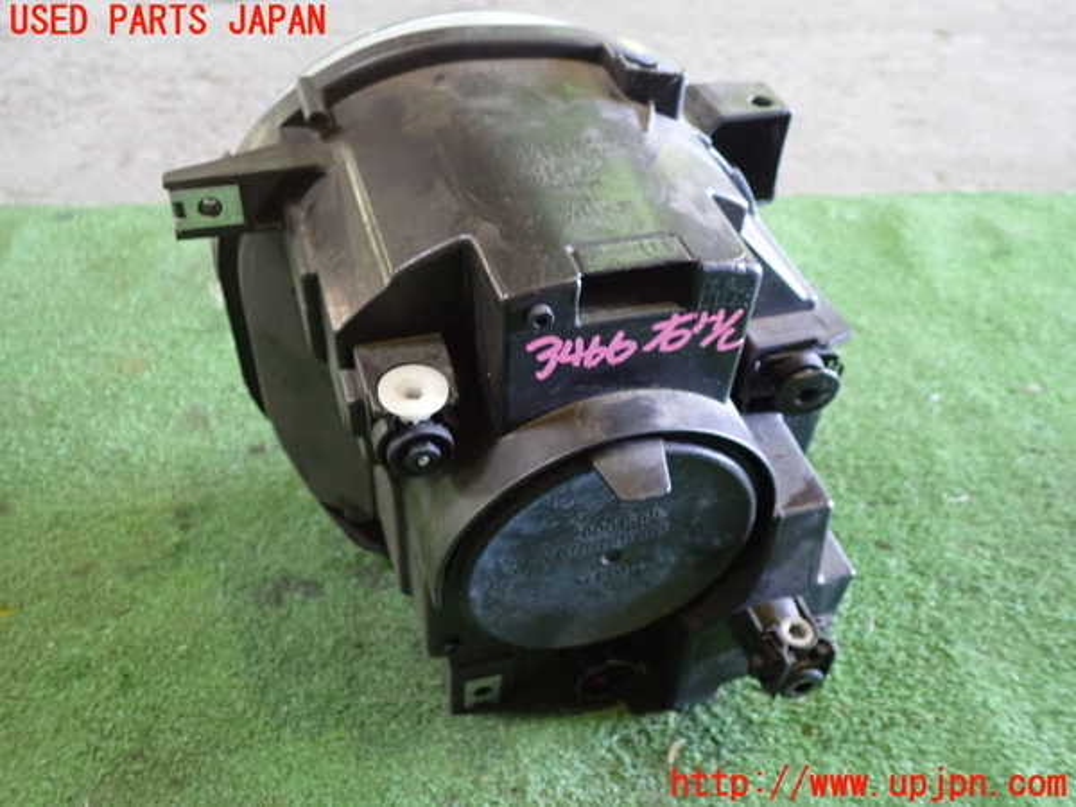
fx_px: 933
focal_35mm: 30
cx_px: 538
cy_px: 404
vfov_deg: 46.8
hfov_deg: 60.0
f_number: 2.3
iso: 800
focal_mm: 5.4
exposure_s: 1/25
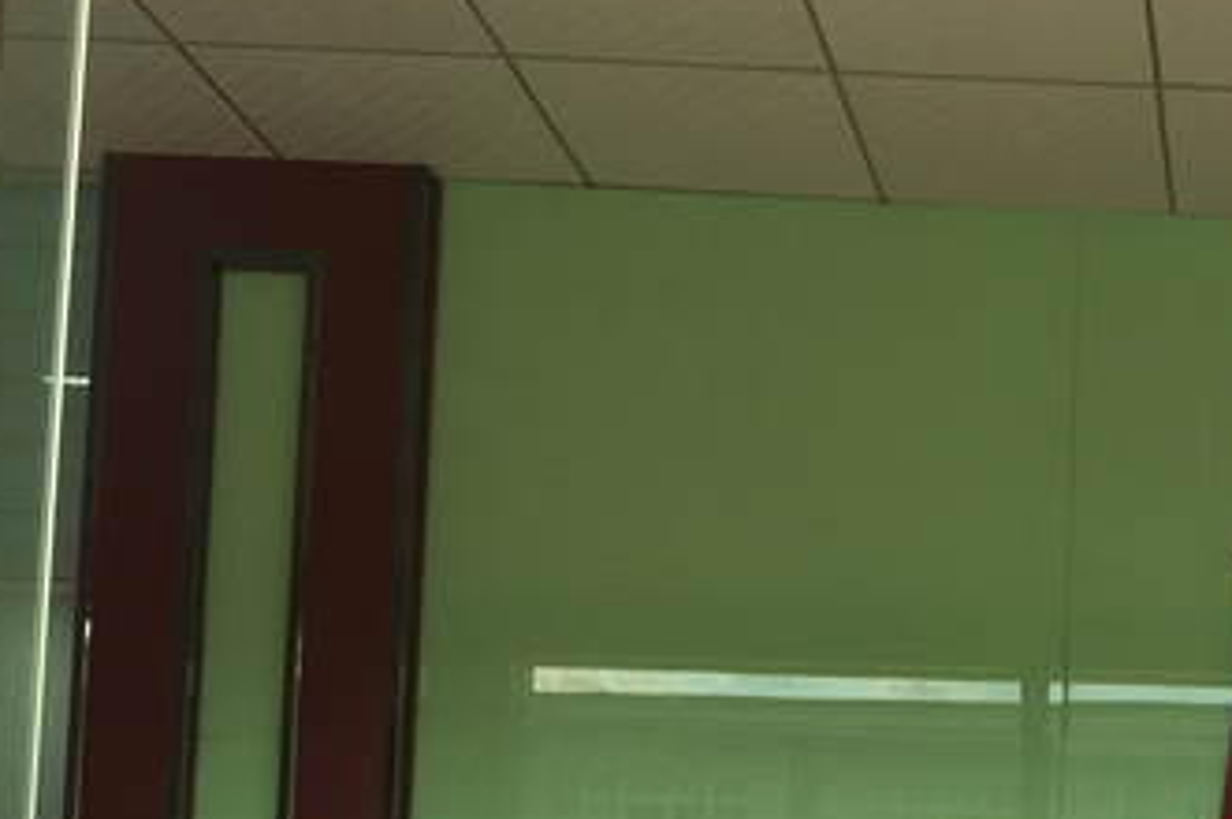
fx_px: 2496
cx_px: 1403
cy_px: 1039
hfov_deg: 25.4
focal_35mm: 73
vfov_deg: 17.6
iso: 25
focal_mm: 4.15
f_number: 2.2
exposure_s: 1/210
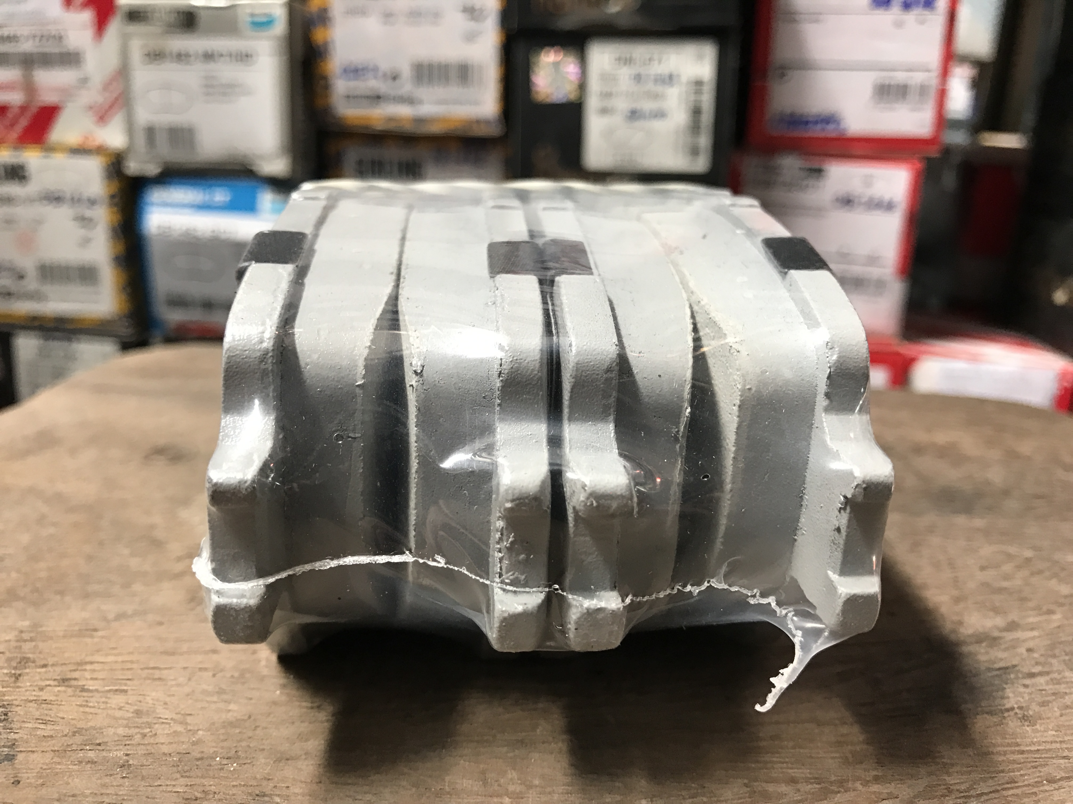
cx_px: 536
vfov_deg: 49.7
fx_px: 868
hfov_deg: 63.4
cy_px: 402
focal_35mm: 28
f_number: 1.8
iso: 32
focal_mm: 3.99
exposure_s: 1/25
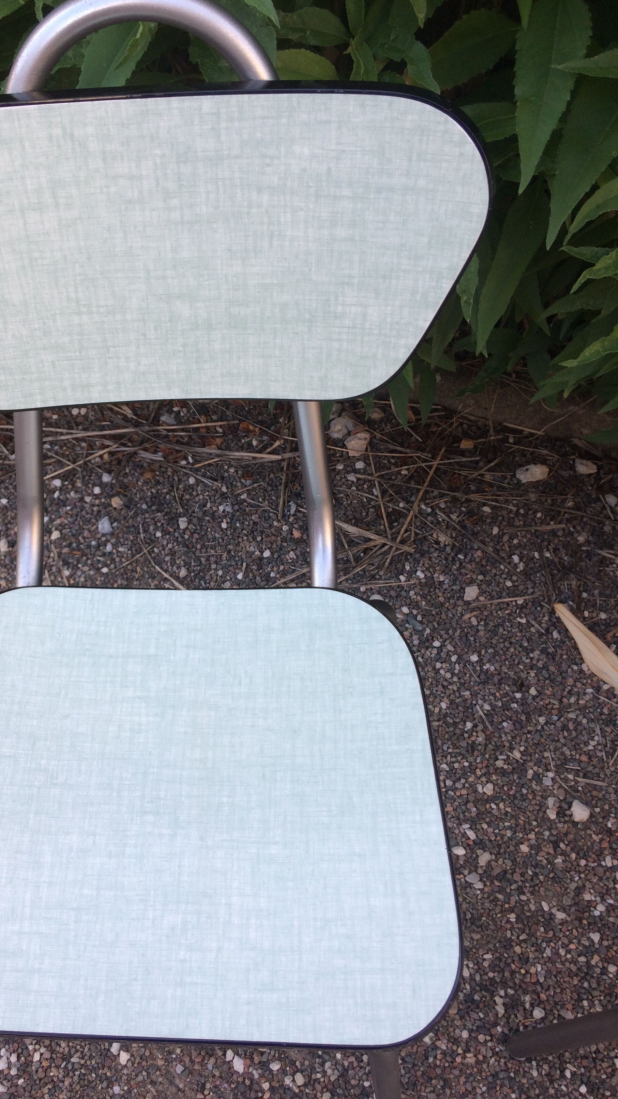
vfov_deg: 61.0
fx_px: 932
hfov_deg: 36.4
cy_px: 549
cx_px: 215
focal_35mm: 32
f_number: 2.2
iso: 32
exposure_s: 1/113
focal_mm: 4.15
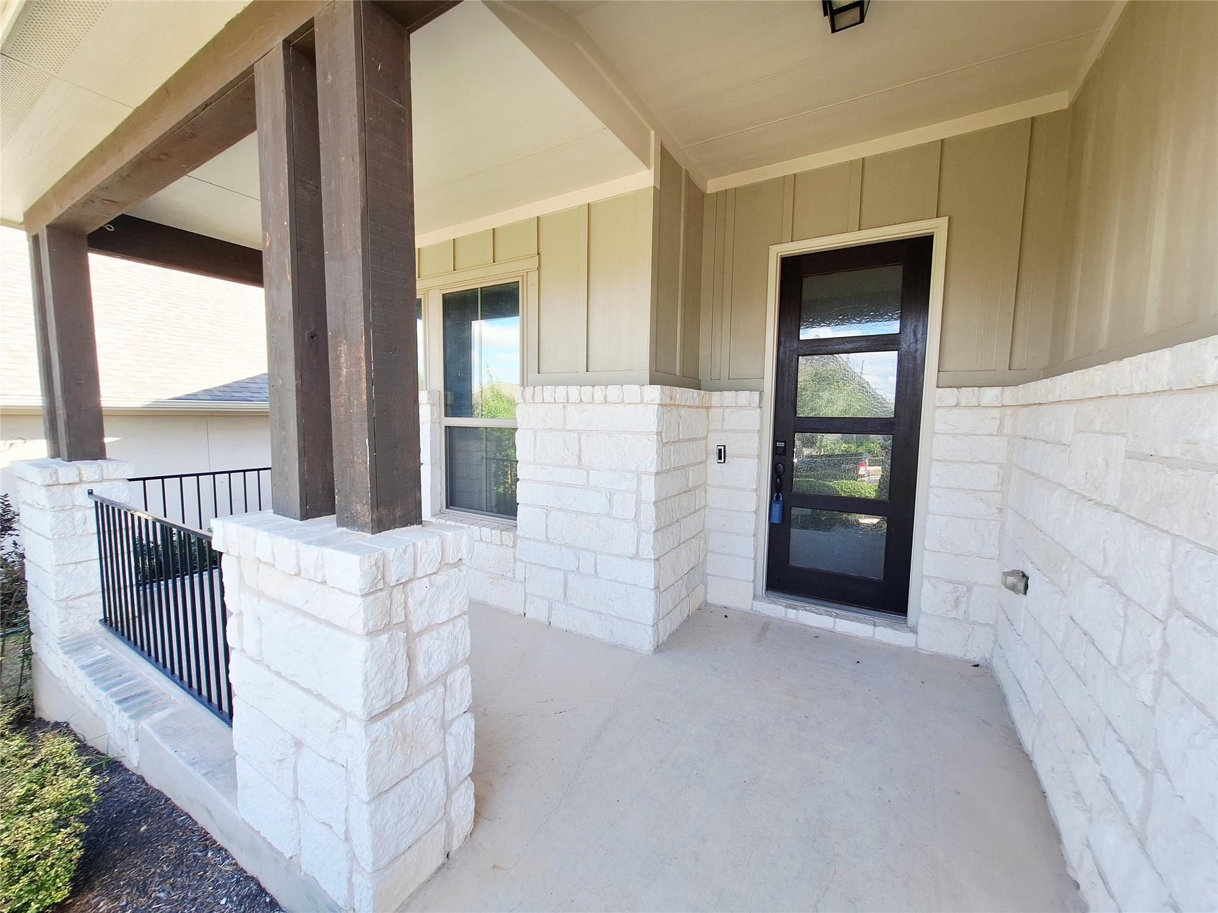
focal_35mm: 13
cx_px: 609
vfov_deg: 89.9
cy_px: 456
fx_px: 457
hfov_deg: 106.2
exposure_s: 1/217
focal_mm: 1.74
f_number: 2.2
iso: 40
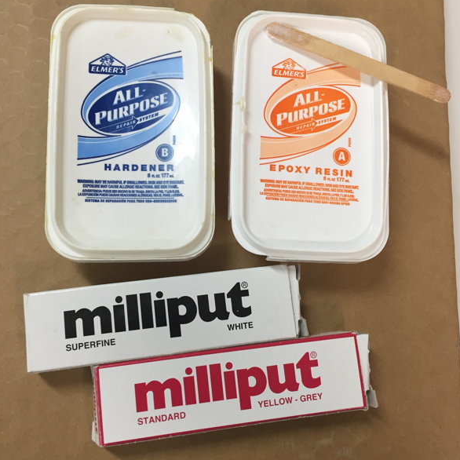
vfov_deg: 47.2
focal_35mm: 35
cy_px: 221
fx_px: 526
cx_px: 232
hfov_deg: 47.2
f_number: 2.2
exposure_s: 1/30
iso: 80
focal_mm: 4.15
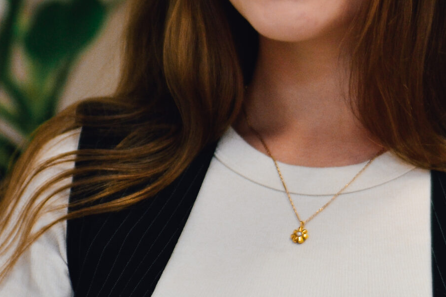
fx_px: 2651
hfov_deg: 9.6
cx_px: 316
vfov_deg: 6.4
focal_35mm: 214
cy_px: 2
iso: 400
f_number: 1.8
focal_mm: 50
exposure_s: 1/160
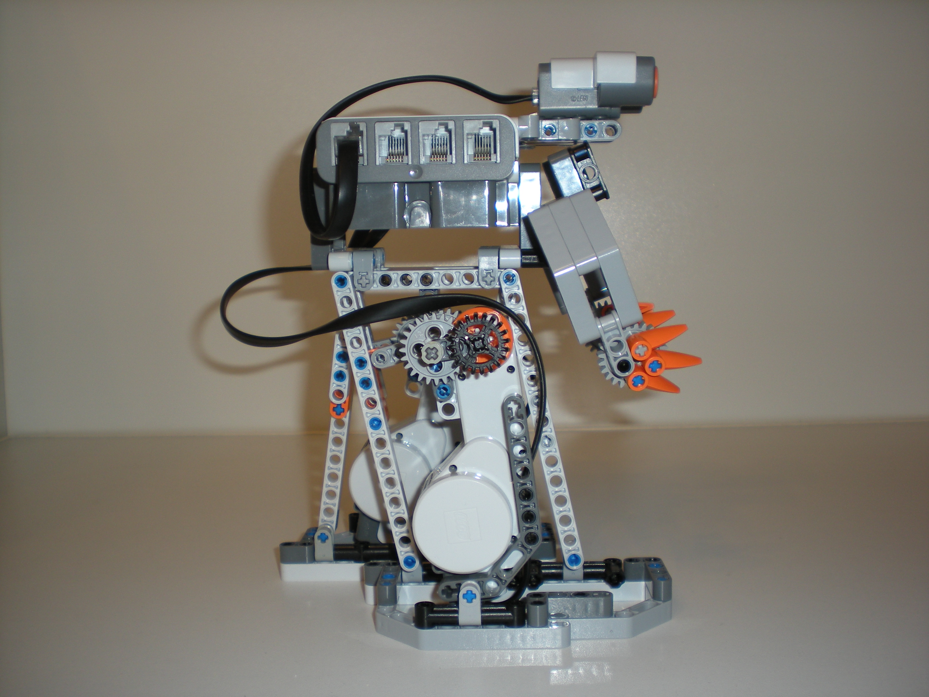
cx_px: 464
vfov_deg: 37.7
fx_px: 1020
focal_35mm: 38
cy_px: 348
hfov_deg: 49.0
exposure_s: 1/30
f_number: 3.1
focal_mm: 6.3
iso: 64
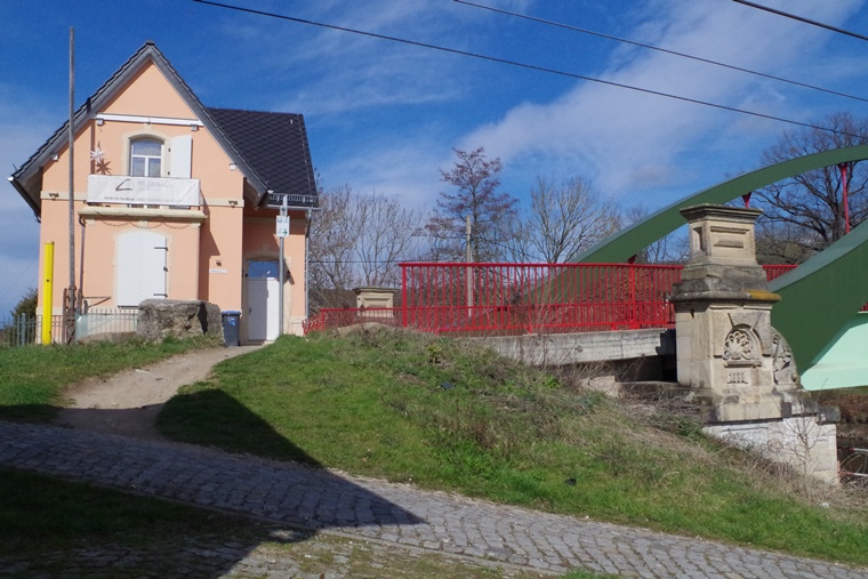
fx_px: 820
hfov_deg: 55.8
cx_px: 434
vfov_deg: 38.9
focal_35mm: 34
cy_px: 290
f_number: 13
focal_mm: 23.13
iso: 3200
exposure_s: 1/6000
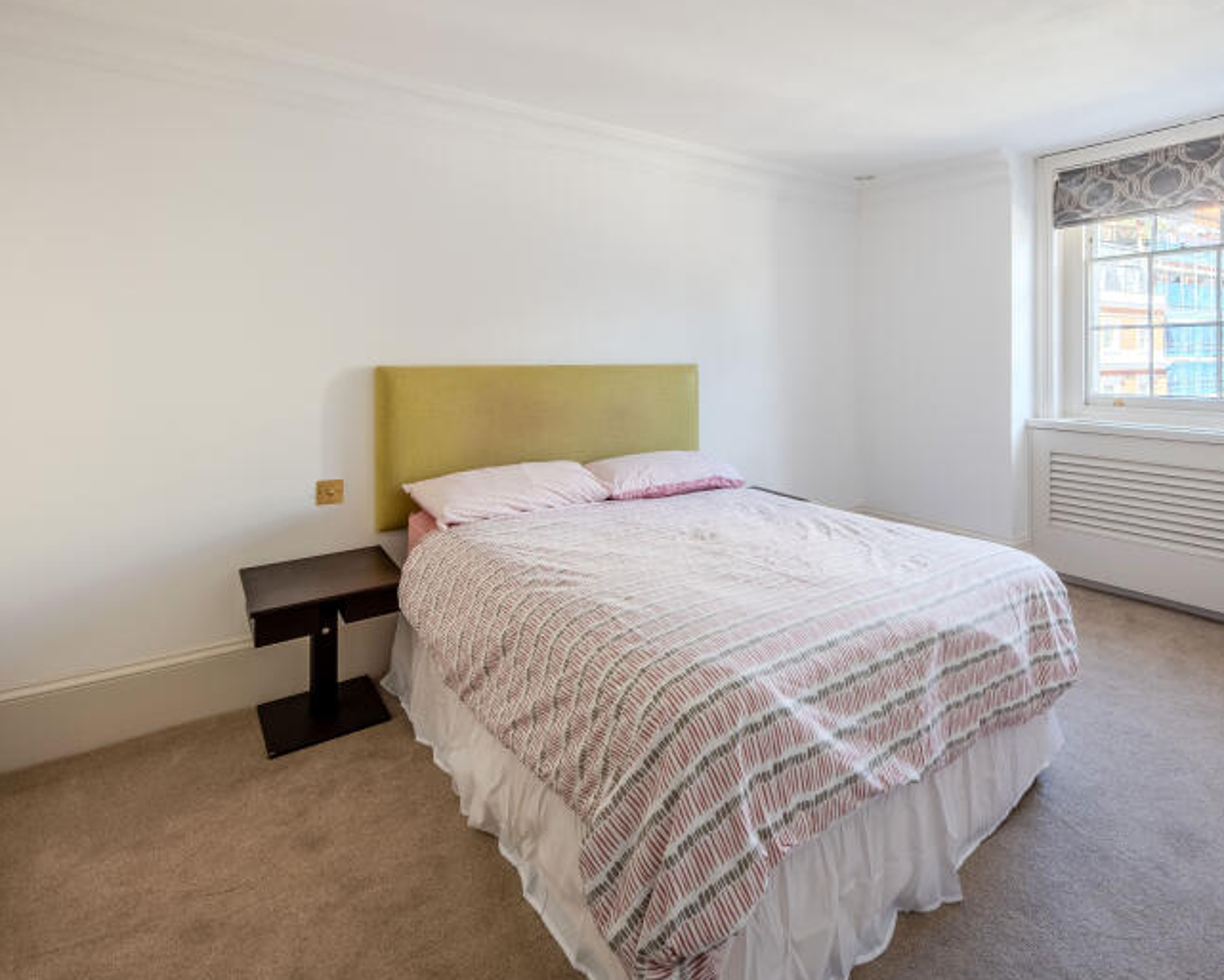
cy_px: 383
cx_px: 747
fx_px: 652
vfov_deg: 72.9
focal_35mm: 18
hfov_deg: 85.1
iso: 250
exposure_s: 1/500
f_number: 8
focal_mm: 12
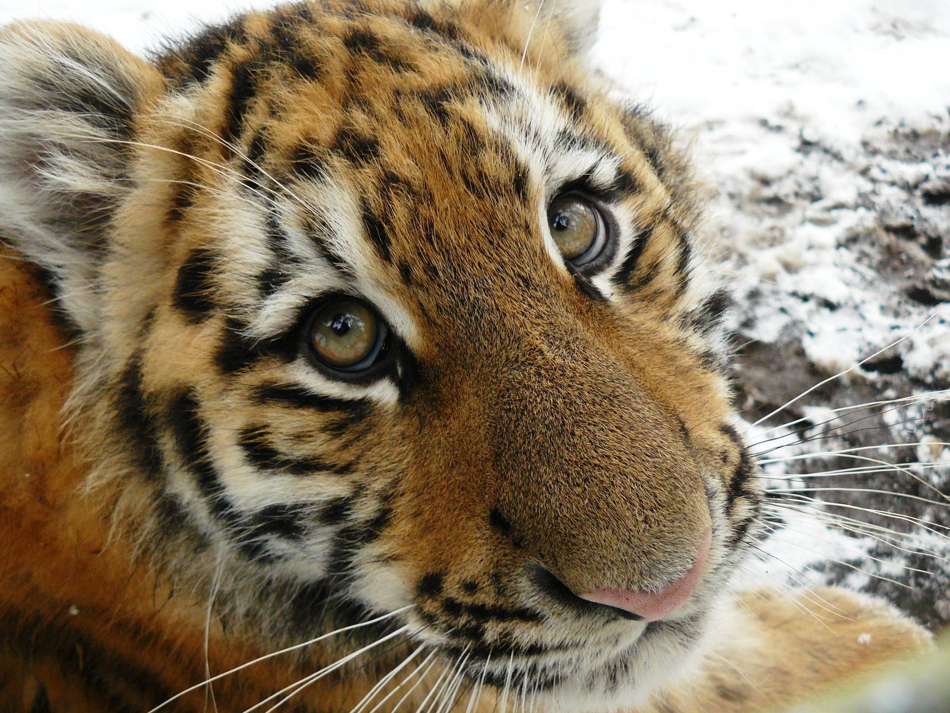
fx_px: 988
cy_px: 356
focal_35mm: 36
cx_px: 475
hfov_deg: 51.4
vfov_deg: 39.7
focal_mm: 6
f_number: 2.8
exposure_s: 1/30
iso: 160
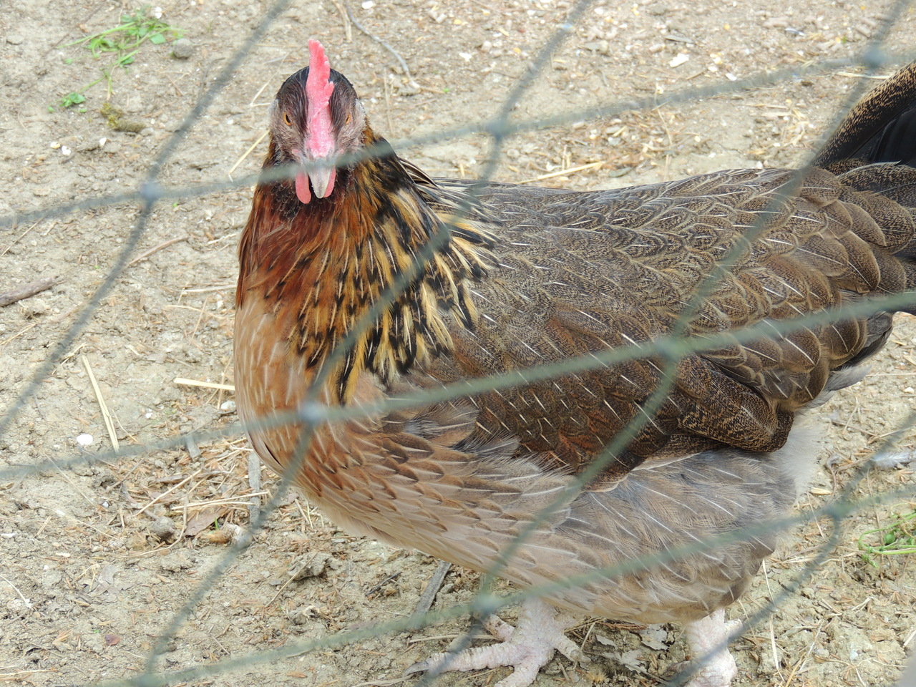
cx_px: 458
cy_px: 344
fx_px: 3572
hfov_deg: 14.6
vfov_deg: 11.0
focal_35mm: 135
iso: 125
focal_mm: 24
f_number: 4.3
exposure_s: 1/125
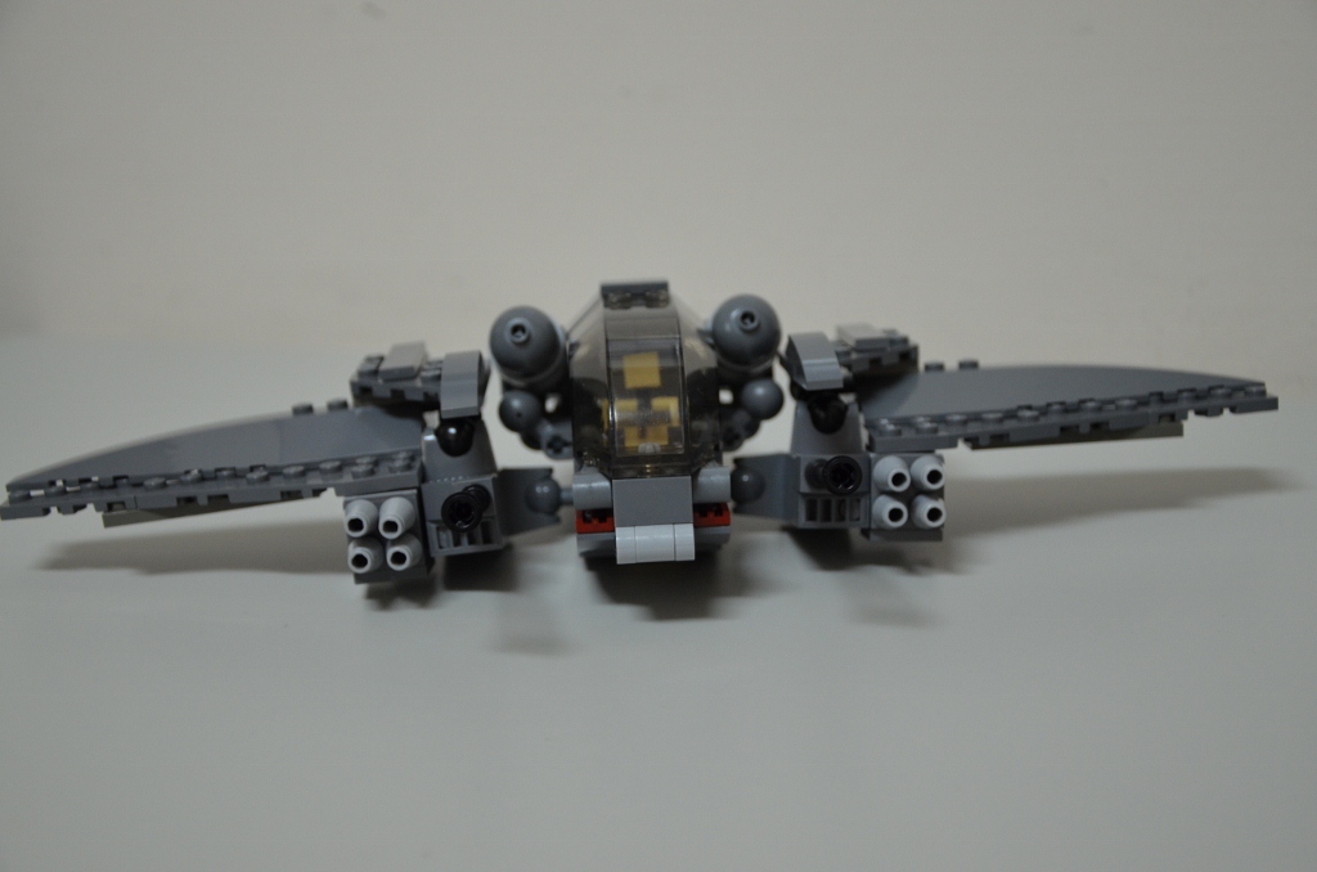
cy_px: 436
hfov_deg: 33.5
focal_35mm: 60
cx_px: 658
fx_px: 2190
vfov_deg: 22.5
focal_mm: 40
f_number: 4.5
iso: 900
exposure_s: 1/30
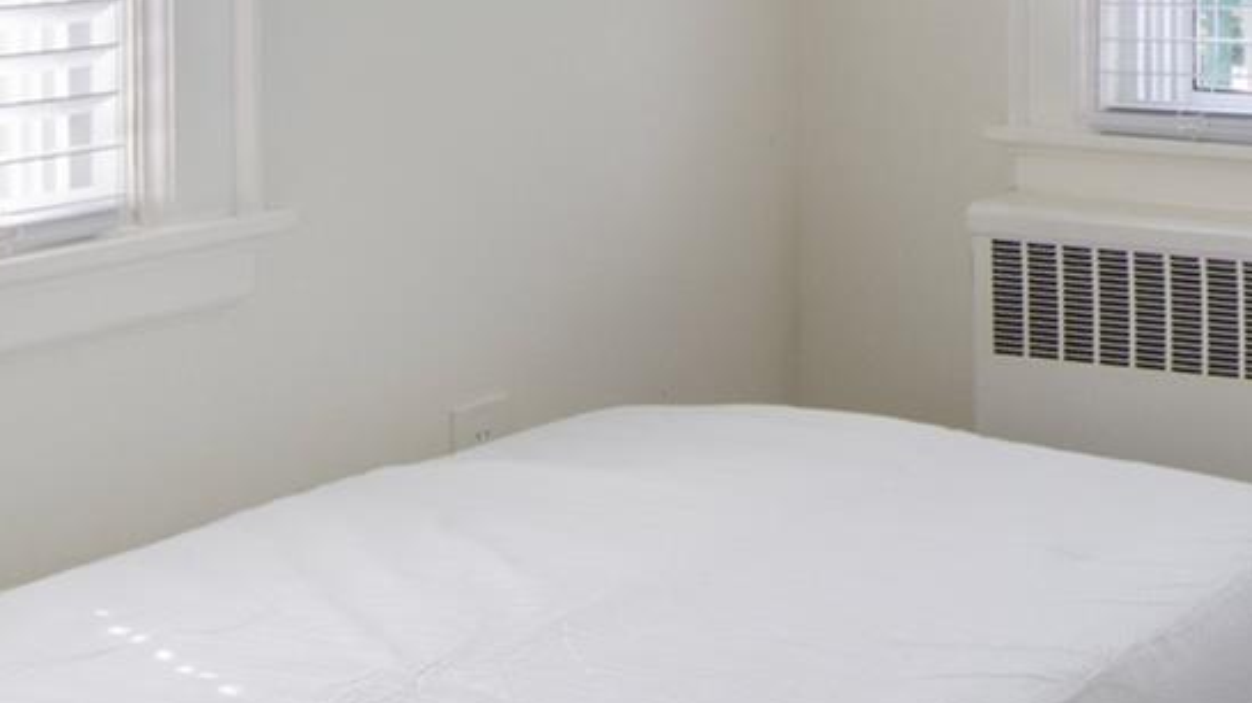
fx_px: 2156
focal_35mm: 65
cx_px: 1744
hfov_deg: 26.1
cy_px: -178
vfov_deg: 17.5
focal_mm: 11
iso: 640
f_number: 11
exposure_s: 1/50
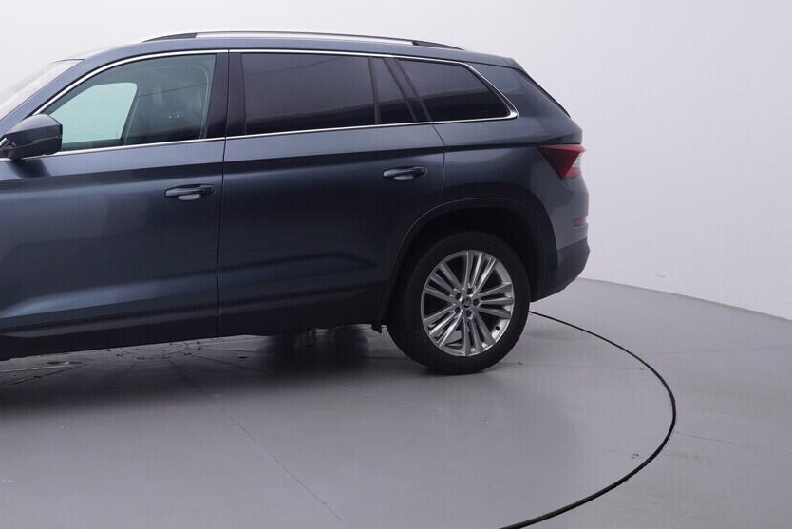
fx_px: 855
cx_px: 154
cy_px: 234
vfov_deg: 34.3
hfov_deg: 46.9
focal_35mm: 39
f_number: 5
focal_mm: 15
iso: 200
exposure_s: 1/80
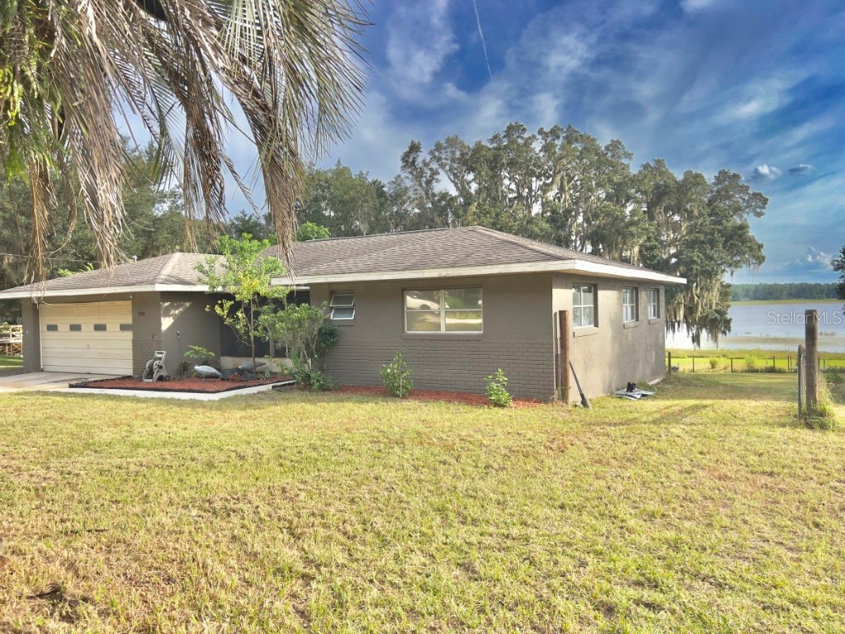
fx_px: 635
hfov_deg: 67.3
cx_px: 422
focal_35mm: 26
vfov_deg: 53.1
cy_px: 317
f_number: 1.5
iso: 50
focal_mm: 5.7
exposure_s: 1/1972
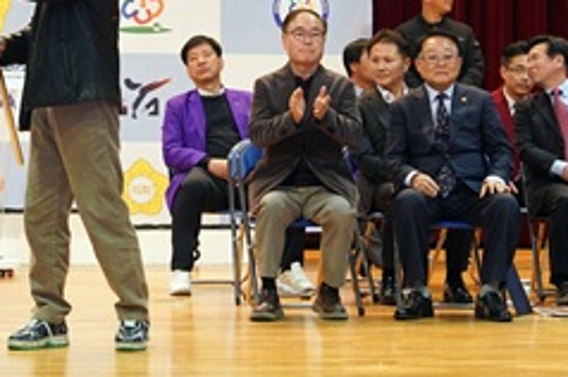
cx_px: 134
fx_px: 2411
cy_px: 8
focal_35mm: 153
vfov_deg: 8.9
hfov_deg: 13.4
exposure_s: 1/160
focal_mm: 56
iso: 1600
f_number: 3.5
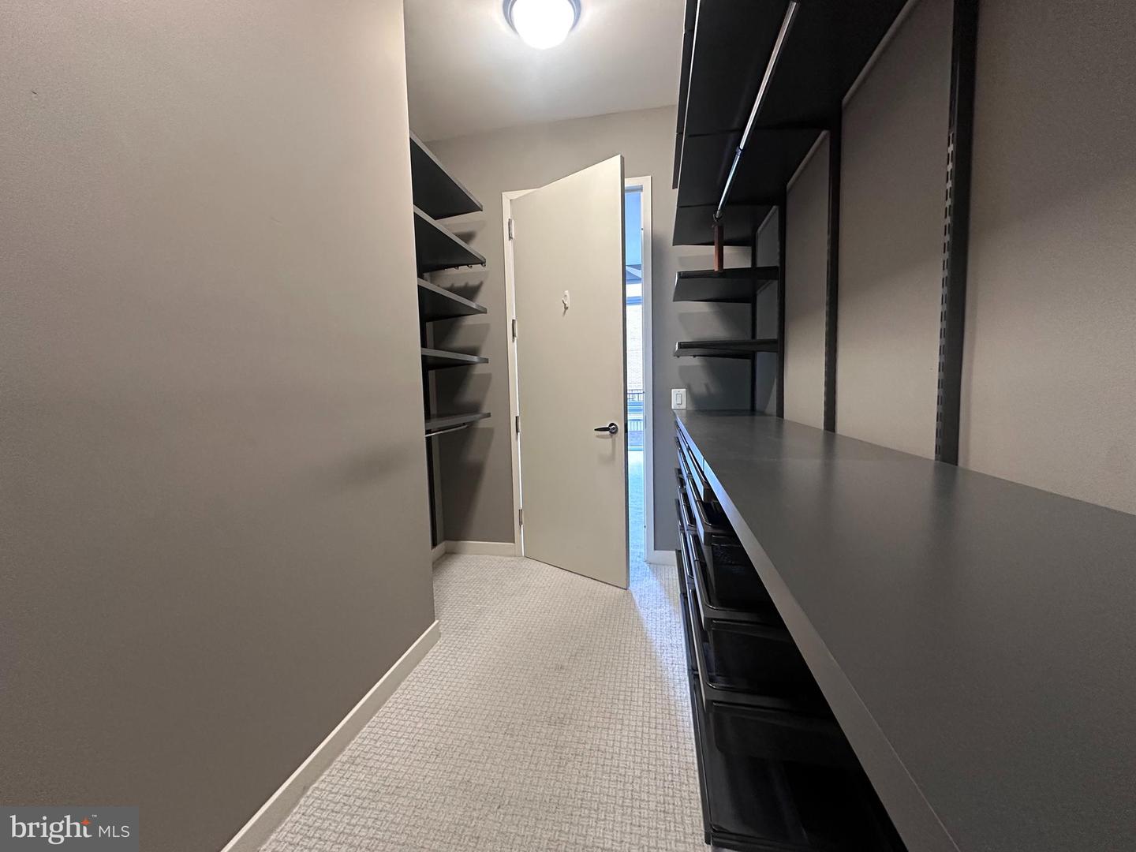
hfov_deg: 102.1
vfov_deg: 85.7
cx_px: 568
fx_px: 459
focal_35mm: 14
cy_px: 426
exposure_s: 1/60
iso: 500
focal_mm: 2.22
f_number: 2.2
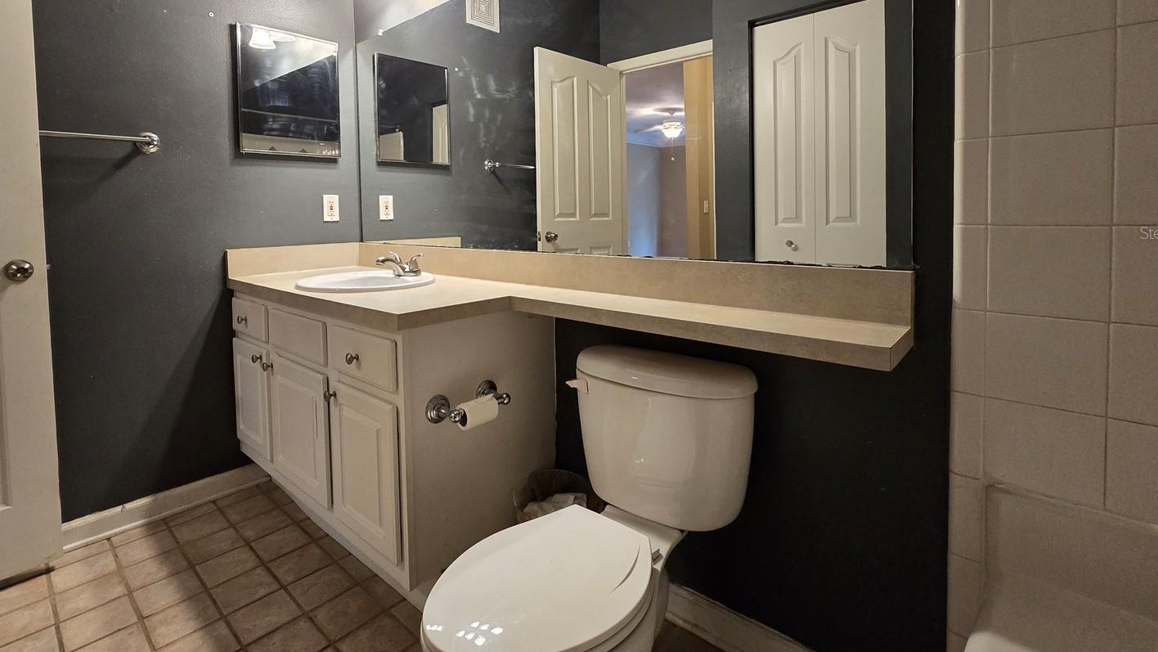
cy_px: 232
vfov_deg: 65.8
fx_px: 491
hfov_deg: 99.3
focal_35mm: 16
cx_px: 563
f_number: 2.2
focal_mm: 2.2
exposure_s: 1/60
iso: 500
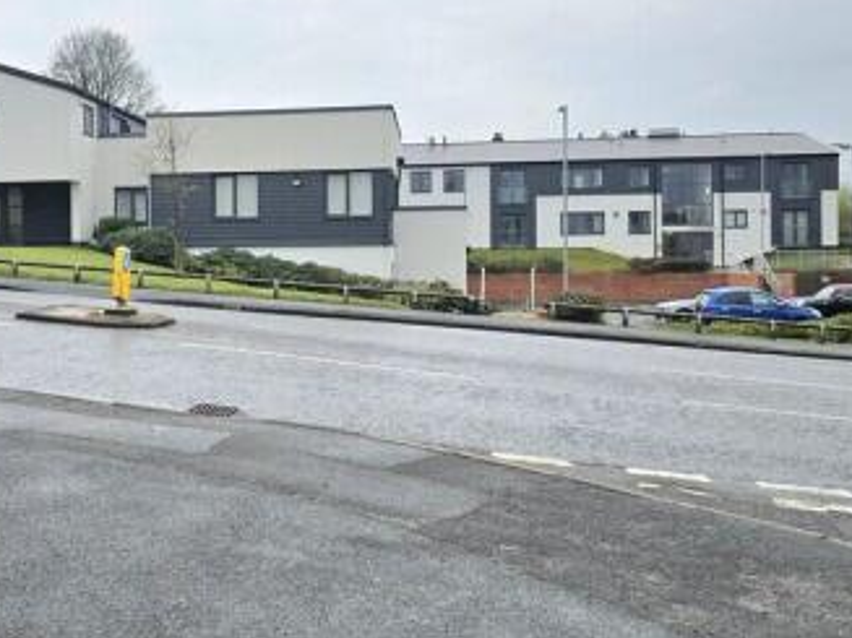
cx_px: 264
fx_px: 1009
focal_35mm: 41
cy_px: 254
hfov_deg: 44.9
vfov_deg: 35.0
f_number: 1.7
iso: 12
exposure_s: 1/625
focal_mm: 6.3
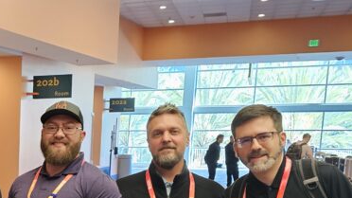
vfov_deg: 16.8
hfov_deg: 27.3
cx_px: -61
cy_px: 227
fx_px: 644
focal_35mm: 69
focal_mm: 6.3
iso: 640
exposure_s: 1/120
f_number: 1.7
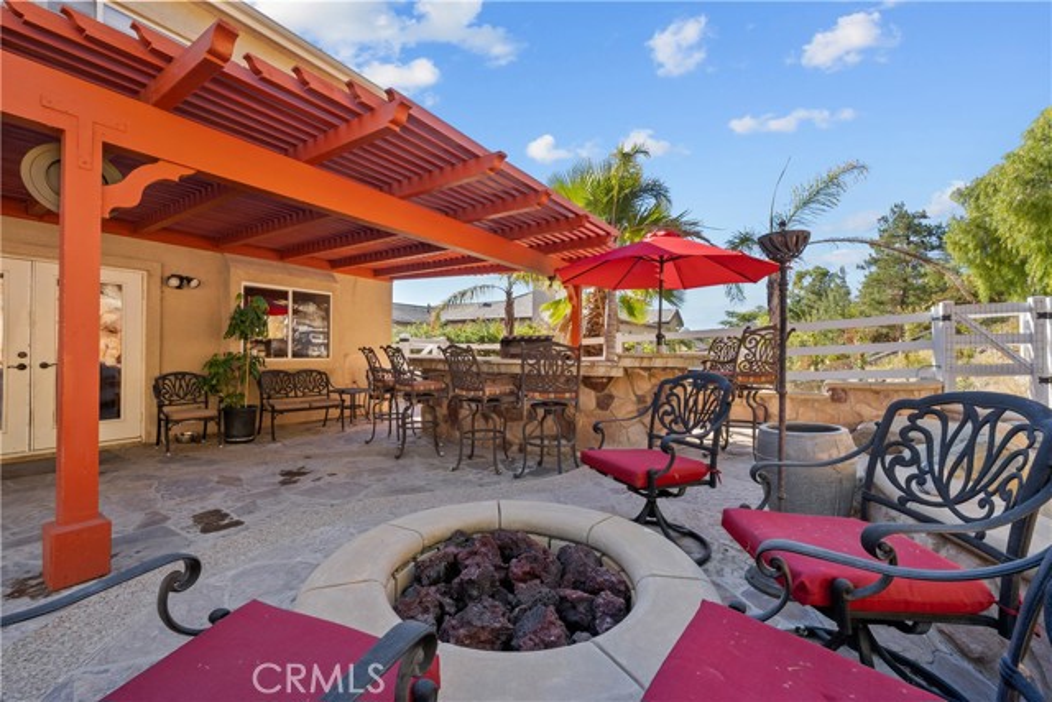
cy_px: 351
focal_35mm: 14
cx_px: 526
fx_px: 409
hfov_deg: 104.2
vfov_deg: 81.2
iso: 250
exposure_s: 1/60
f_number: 9
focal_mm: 14
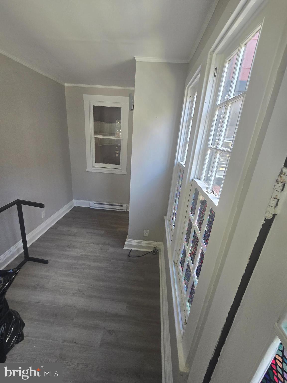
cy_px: 192
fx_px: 144
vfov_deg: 106.2
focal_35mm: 13
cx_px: 144
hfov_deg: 89.9
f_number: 2.2
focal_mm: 2.2
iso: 125
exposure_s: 1/60
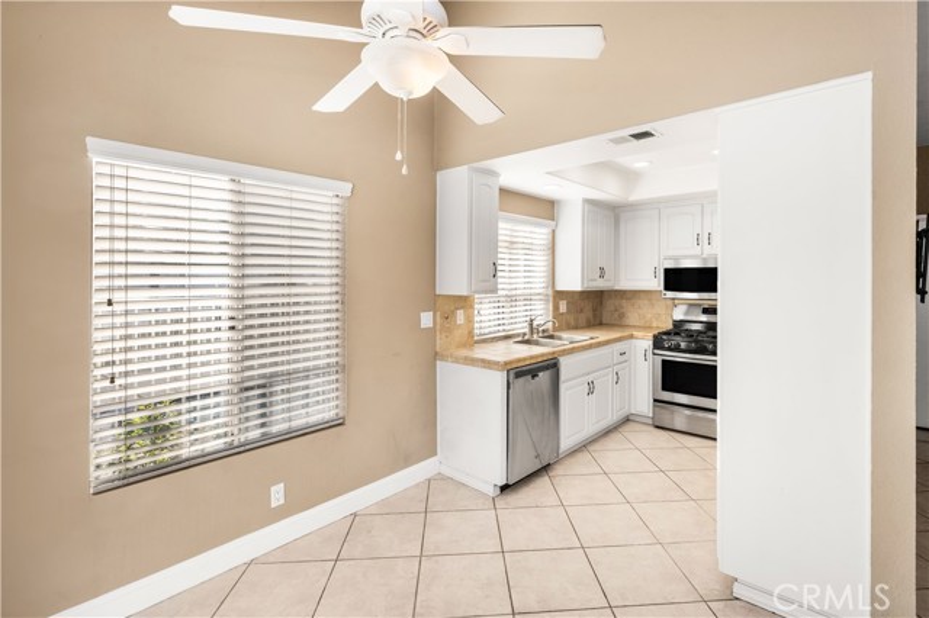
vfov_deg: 77.3
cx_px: 464
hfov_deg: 100.4
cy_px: 309
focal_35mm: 15
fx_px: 387
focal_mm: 15
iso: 100
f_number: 9
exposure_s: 1/50
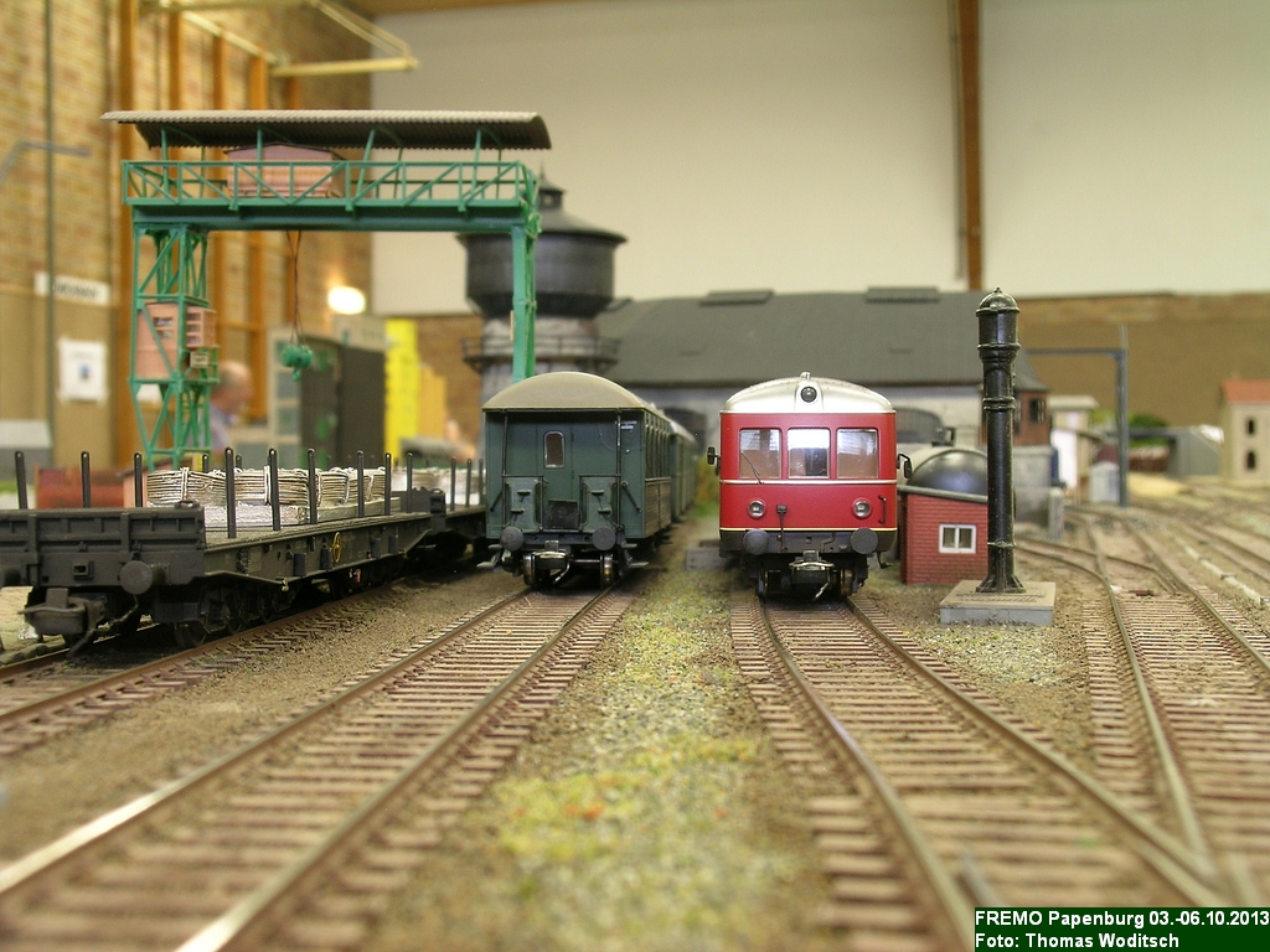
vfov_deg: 29.1
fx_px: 1834
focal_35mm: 50
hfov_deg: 38.2
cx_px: 635
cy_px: 476
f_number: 5.4
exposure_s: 1/1.4
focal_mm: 10.3
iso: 50
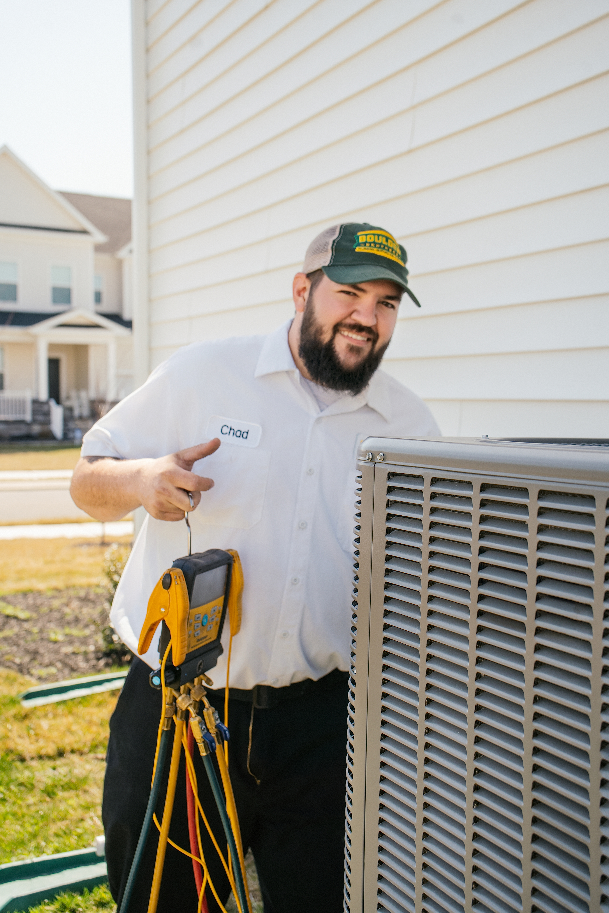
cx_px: 304
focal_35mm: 42
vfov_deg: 46.4
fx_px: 1066
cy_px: 456
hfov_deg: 31.9
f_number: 5.6
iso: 100
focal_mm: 42
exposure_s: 1/200
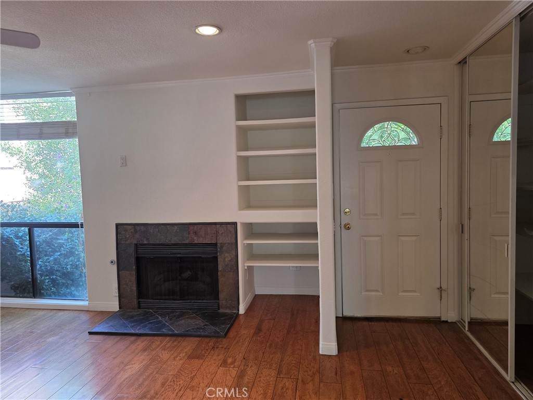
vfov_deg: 58.9
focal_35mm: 23
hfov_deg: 73.9
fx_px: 354
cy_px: 200
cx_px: 266
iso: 200
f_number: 1.7
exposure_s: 1/120
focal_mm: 6.3
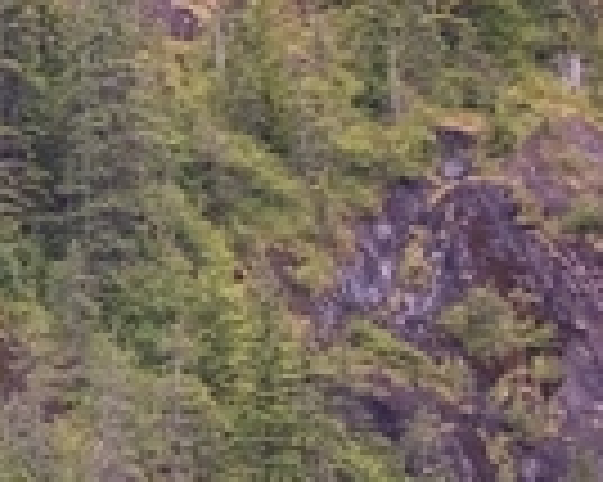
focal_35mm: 630
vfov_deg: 2.5
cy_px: 545
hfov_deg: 3.0
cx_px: -1665
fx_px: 11235
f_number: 4.5
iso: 180
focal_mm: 70
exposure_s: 1/160
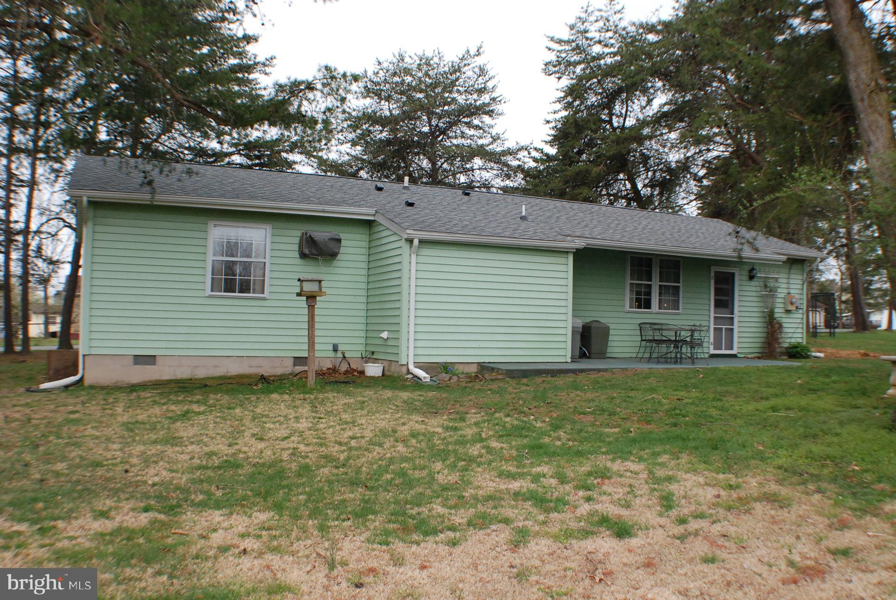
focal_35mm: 39
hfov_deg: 49.5
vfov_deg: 34.3
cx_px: 448
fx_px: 972
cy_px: 300
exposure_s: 1/500
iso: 1000
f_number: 11
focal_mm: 26
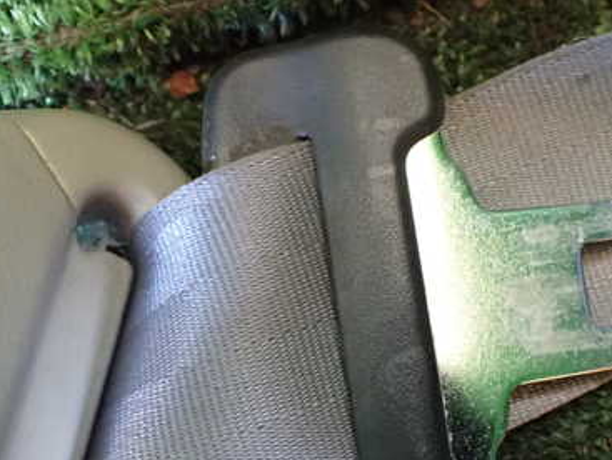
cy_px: 307
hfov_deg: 38.5
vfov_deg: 29.5
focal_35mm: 49
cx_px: 404
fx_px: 867
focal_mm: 5.4
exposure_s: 1/30
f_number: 2.3
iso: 1600
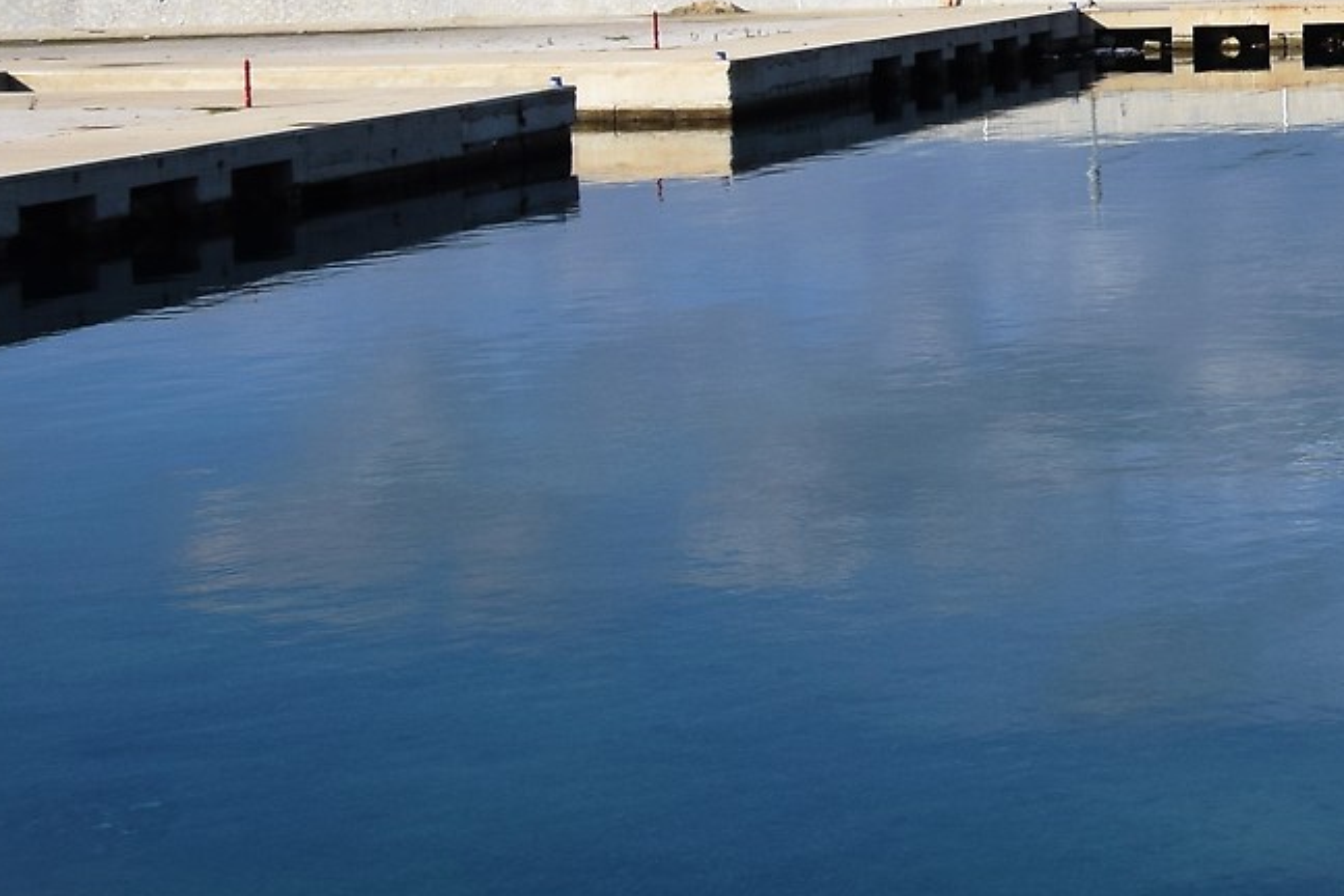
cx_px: 2265
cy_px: -50
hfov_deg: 17.4
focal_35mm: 100
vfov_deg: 13.5
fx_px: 3733
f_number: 13
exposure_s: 1/250
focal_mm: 18
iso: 200
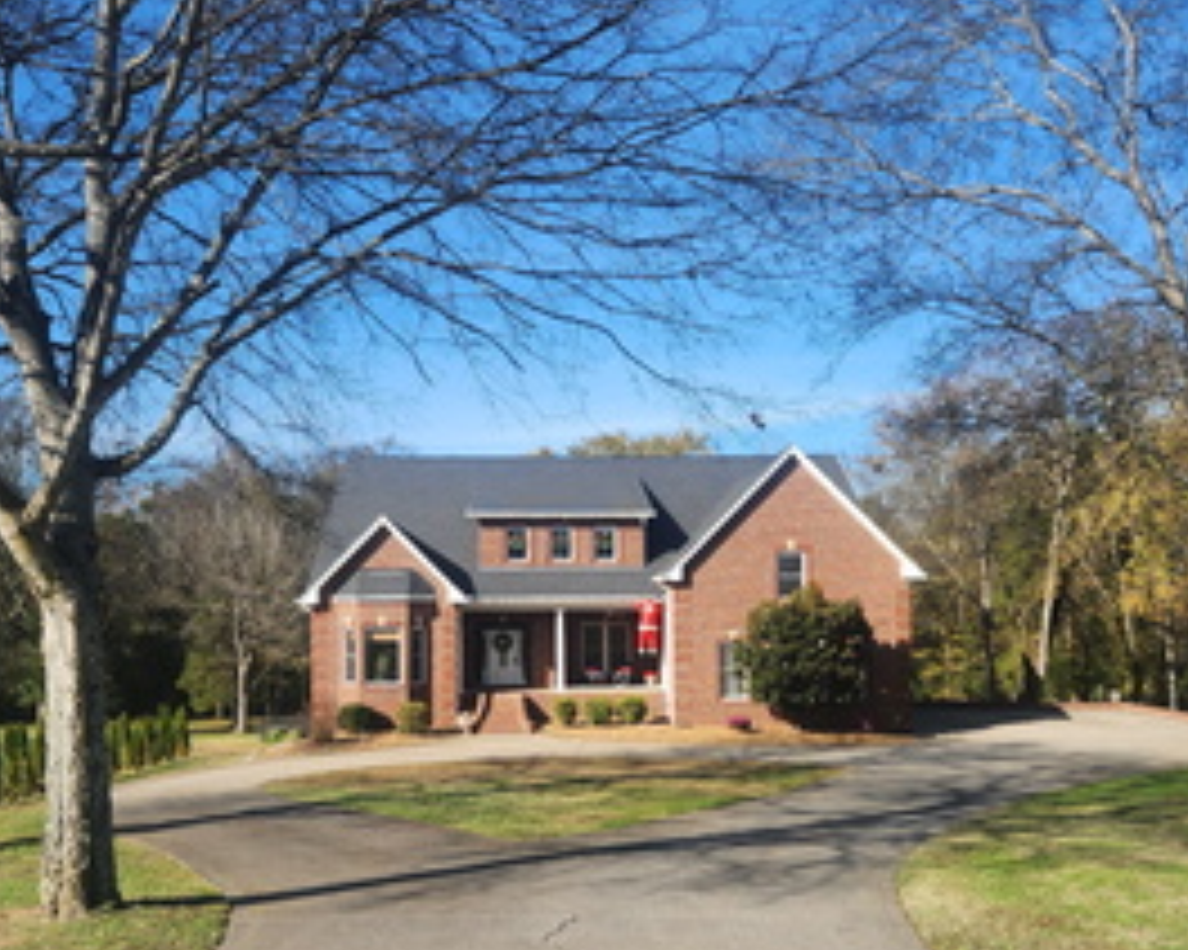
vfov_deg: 43.1
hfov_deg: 52.9
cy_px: 576
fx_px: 1195
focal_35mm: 34
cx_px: 590
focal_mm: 5.4
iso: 20
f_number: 1.8
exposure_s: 1/978
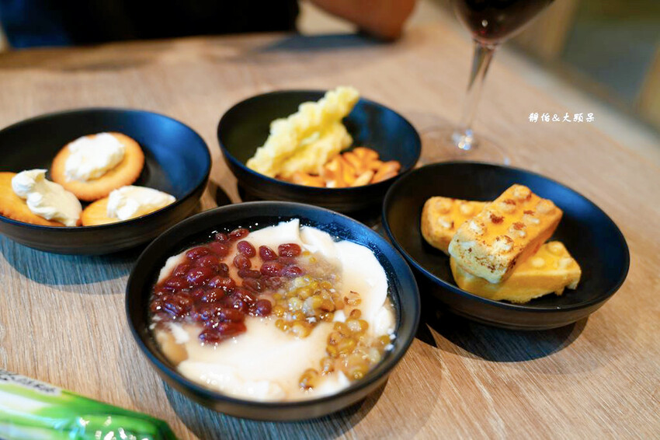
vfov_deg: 38.9
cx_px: 330
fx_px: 623
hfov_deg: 55.8
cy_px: 220
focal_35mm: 34
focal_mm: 34
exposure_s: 1/40
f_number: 4
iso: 320
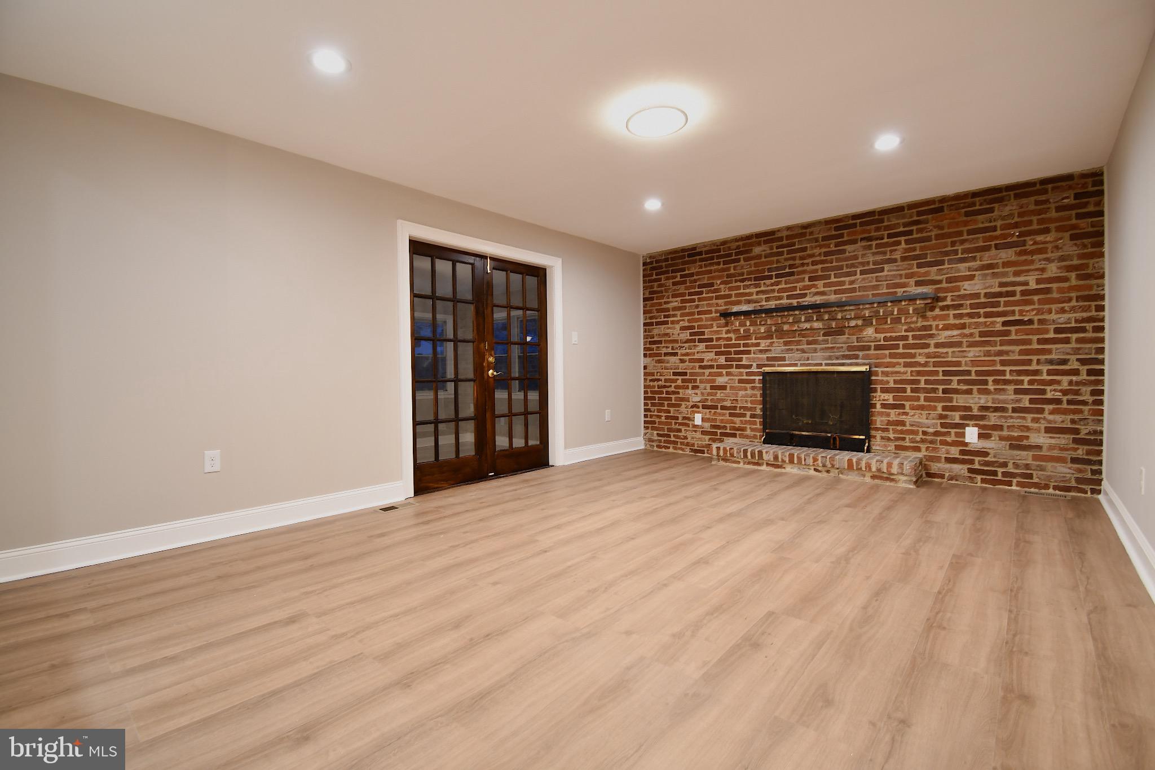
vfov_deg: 77.3
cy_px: 385
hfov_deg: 100.4
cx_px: 578
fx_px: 481
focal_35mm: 15
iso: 100
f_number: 5.6
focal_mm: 10
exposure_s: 1/1.6
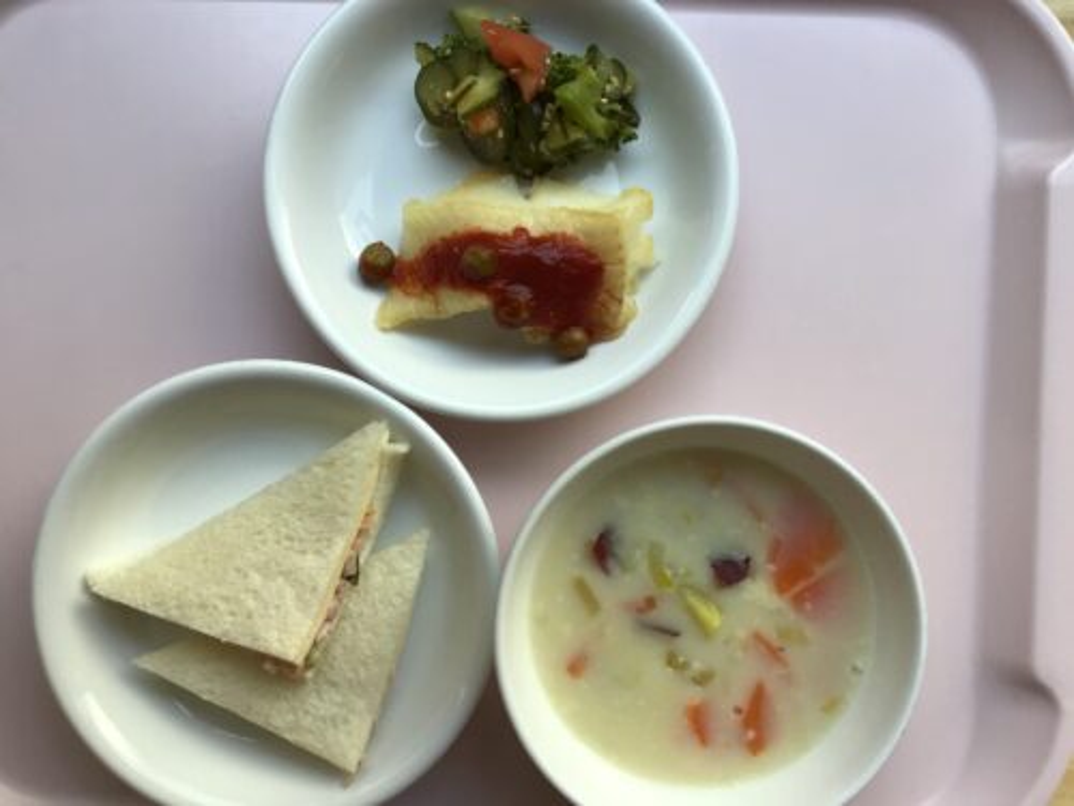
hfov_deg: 58.4
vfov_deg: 45.4
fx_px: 962
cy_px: 403
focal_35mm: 31
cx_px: 537
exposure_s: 1/100
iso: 32
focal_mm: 3.3
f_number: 2.4
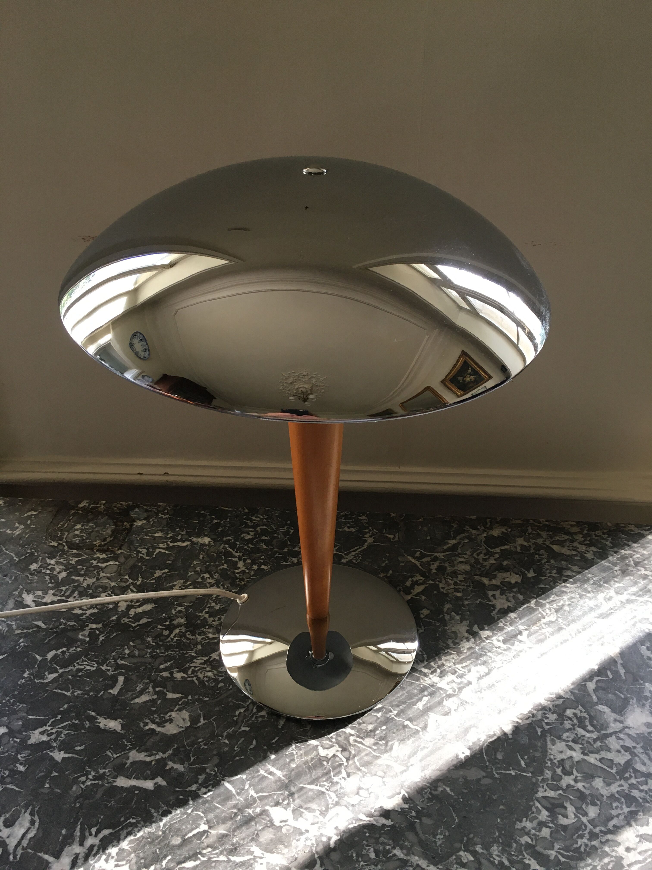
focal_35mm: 29
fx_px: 728
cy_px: 435
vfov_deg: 61.7
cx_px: 326
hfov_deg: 48.2
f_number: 2.2
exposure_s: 1/33
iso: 40
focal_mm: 4.15
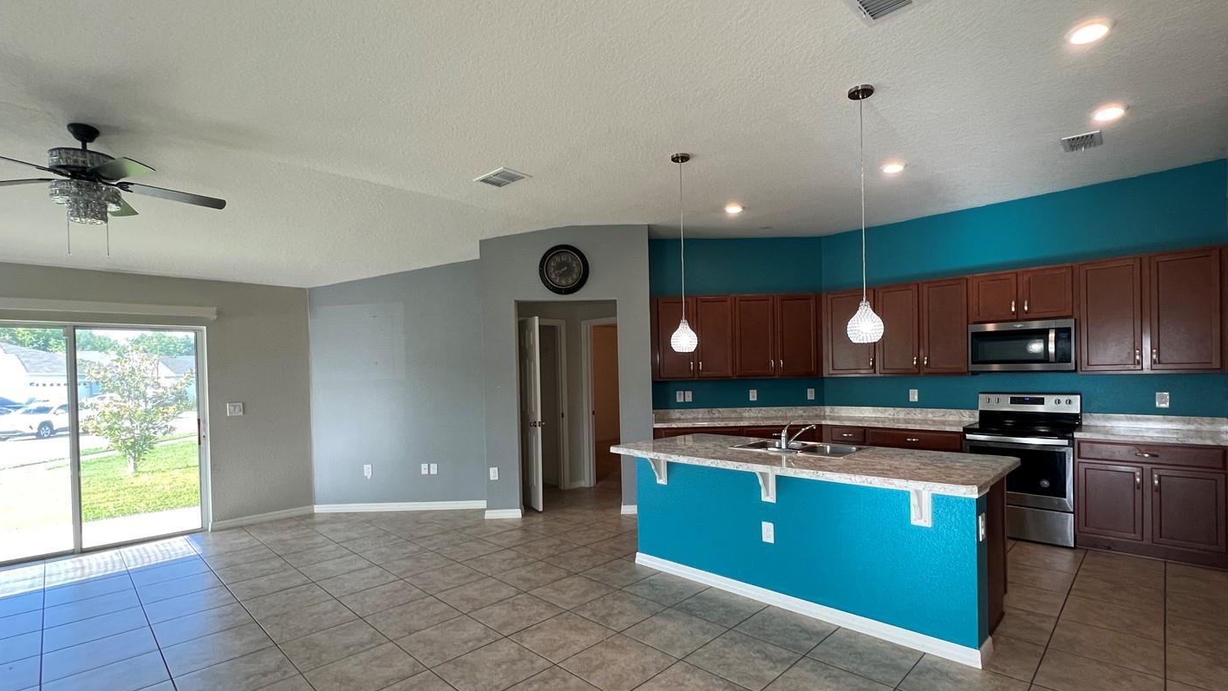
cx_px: 641
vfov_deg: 66.9
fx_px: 521
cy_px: 381
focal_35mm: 16
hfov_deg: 99.3
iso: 200
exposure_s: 1/120
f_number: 1.8
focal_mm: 1.57
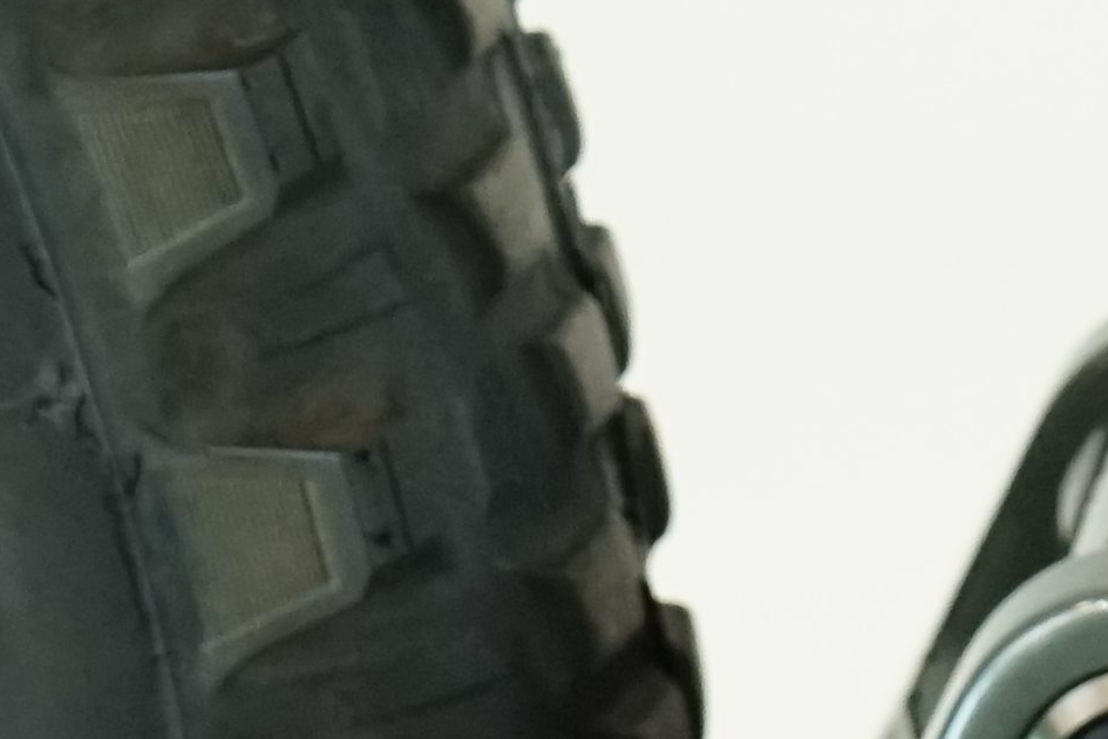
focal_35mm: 273
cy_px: -1266
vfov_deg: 4.9
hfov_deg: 7.3
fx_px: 8402
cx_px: 2068
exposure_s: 1/200
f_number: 6.3
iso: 2500
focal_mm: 43
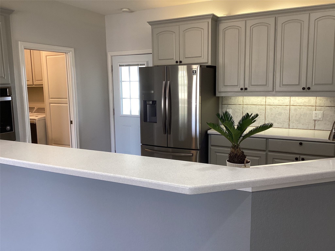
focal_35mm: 31
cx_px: 168
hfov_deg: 58.4
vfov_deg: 45.4
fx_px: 300
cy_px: 126
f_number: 2.4
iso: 80
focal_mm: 3.3
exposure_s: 1/50
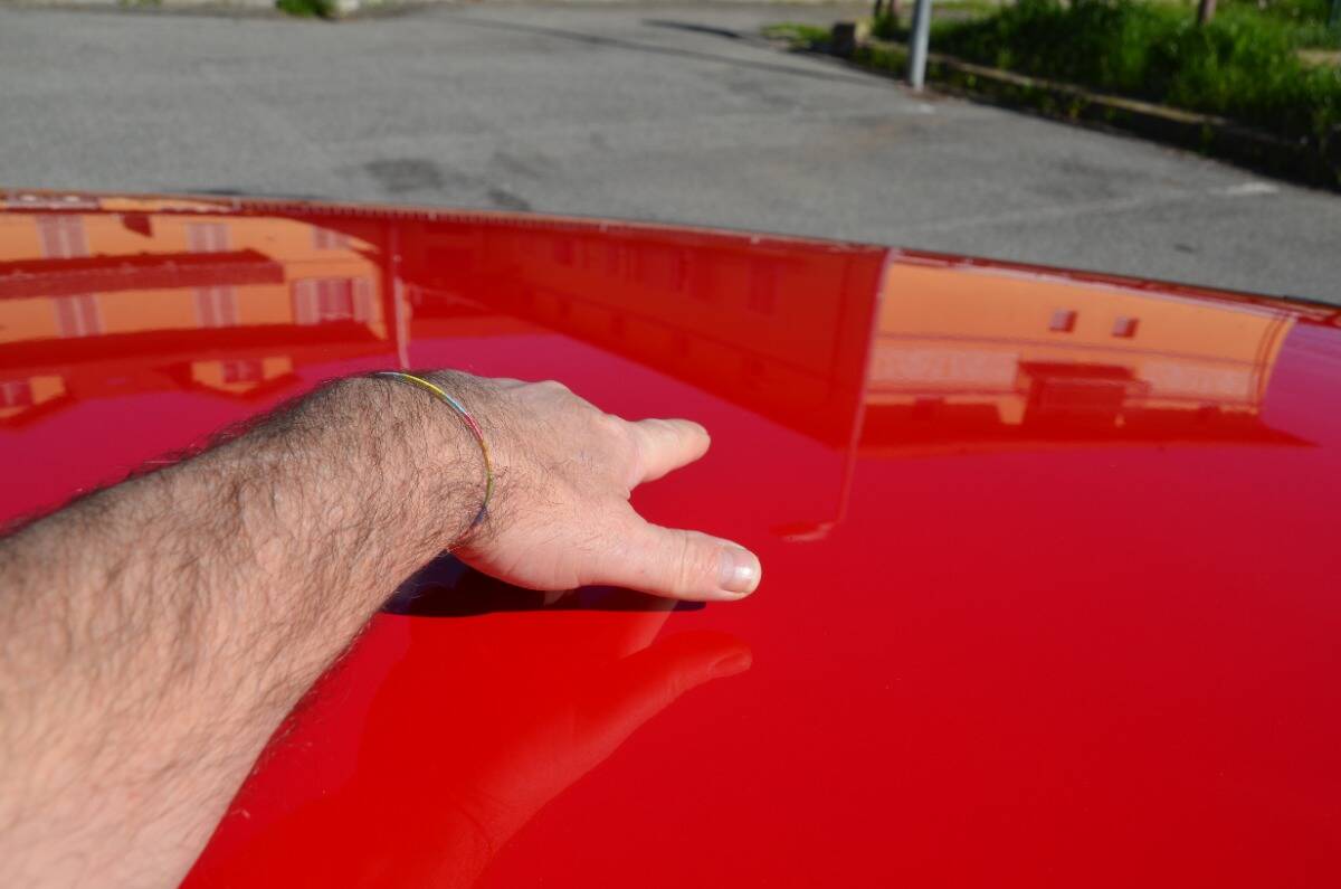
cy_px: 444
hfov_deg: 49.6
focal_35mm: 39
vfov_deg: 34.1
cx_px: 670
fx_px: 1450
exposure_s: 1/320
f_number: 9
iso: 100
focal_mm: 26
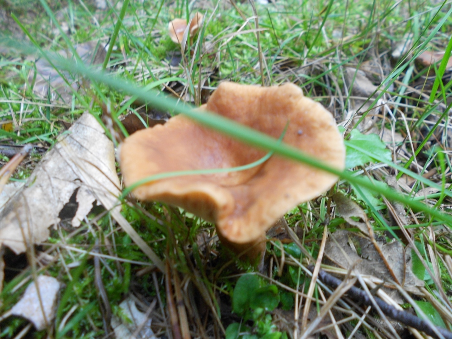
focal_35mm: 26
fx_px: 339
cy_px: 170
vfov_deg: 53.1
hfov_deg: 67.3
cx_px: 226
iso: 125
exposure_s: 1/30
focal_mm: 4.6
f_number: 3.2
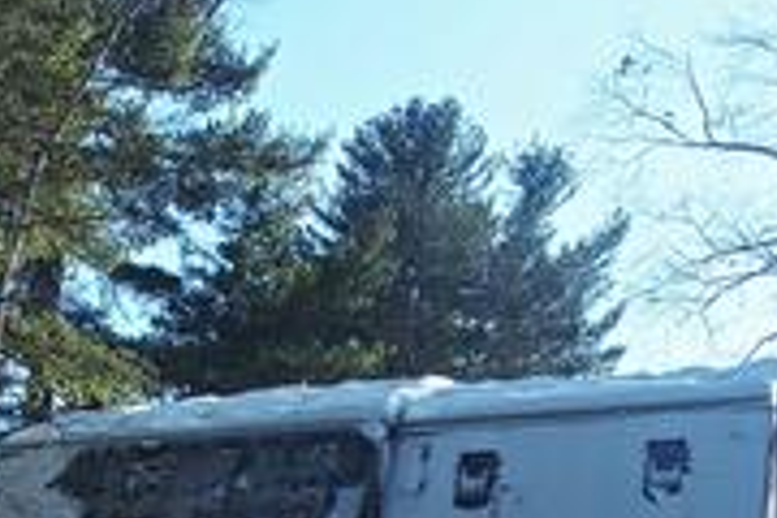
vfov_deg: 18.0
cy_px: 509
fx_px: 1597
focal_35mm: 74
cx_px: 142
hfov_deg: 26.8
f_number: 3.5
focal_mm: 6.7
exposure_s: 1/500
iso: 100
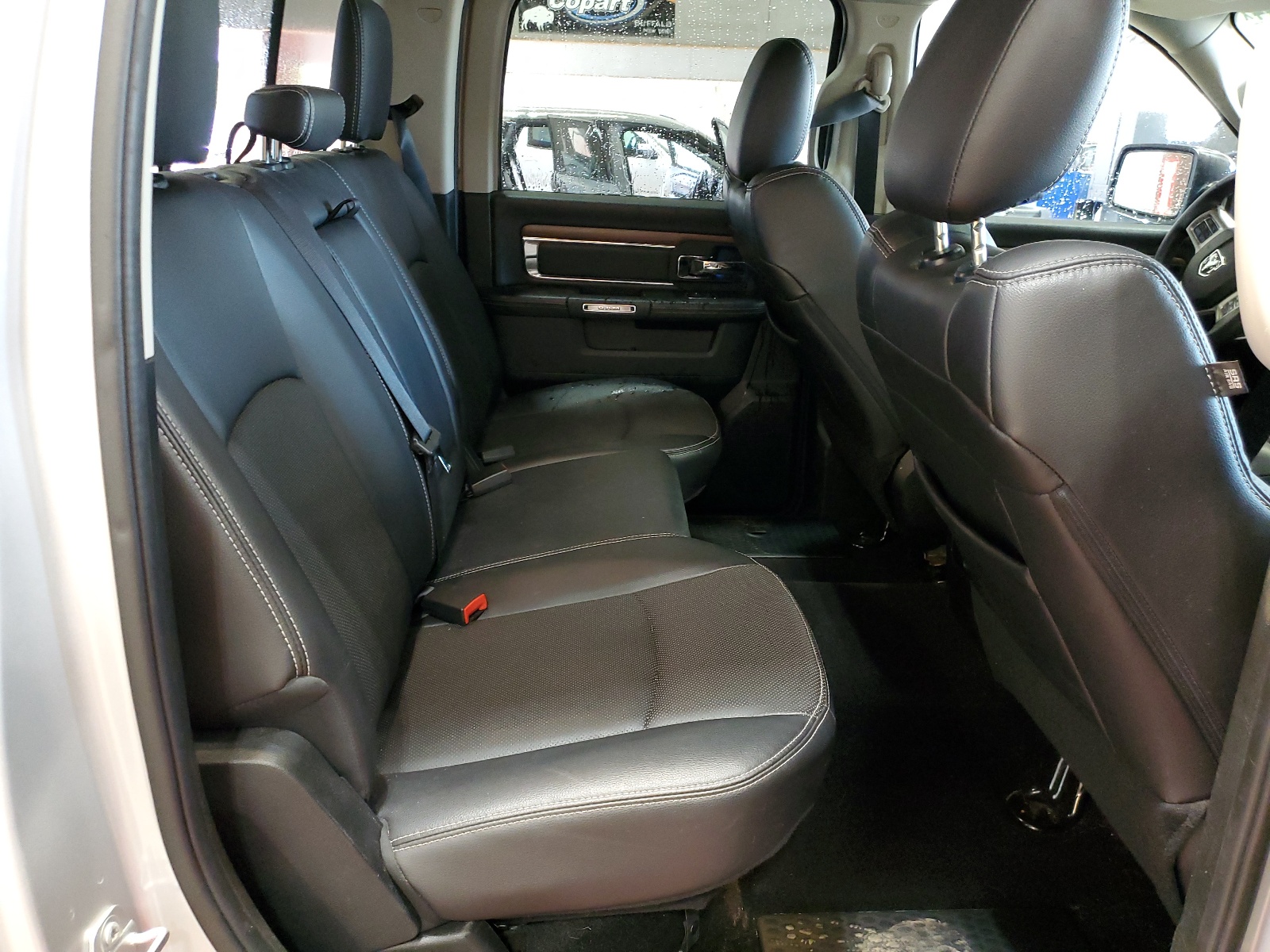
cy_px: 476
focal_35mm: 26
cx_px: 635
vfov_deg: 53.1
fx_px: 954
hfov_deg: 67.3
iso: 292
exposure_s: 1/30
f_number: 1.5
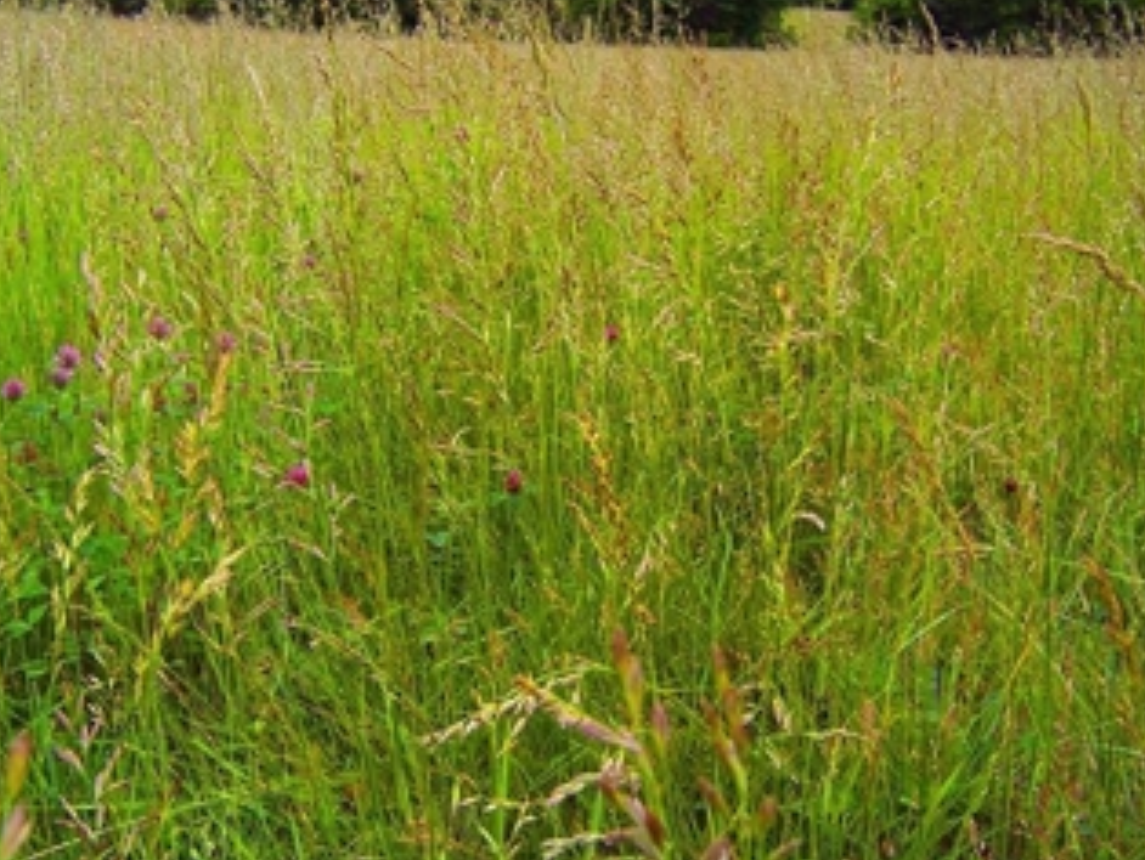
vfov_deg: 34.2
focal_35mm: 42
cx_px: 474
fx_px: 1390
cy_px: 332
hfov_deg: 44.6
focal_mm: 5.5
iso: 80
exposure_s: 1/90
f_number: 3.4
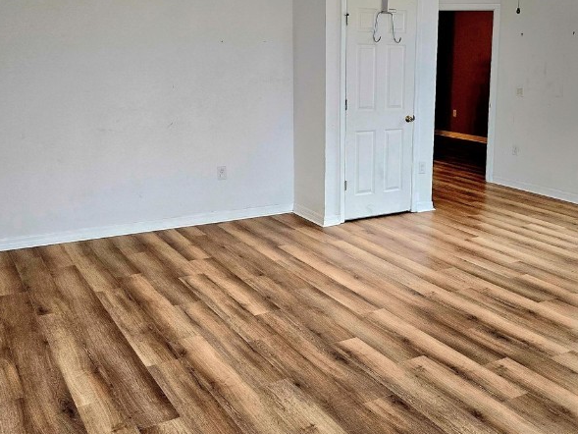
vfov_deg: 35.8
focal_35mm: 40
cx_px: 367
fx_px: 668
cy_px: 163
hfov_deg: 46.3
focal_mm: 6.3
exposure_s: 1/120
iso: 250
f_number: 1.7
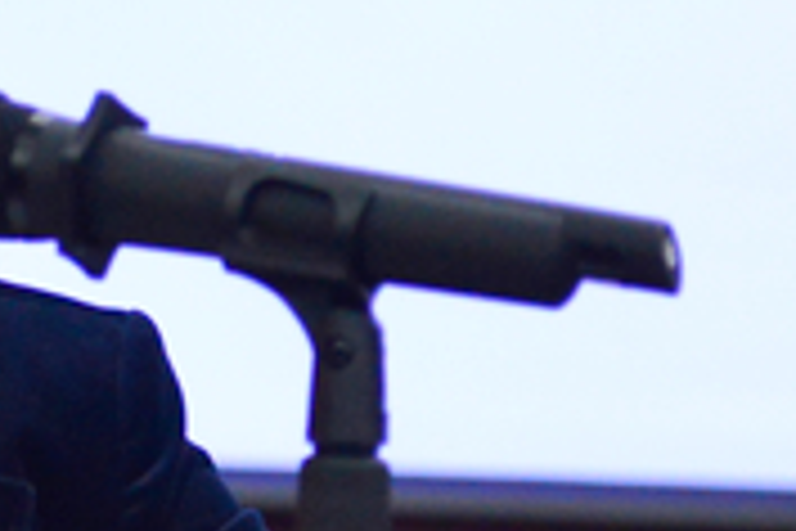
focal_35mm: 197
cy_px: 279
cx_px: -342
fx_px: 4356
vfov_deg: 7.0
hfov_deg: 10.2
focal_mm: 58
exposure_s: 1/200
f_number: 2.8
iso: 5600
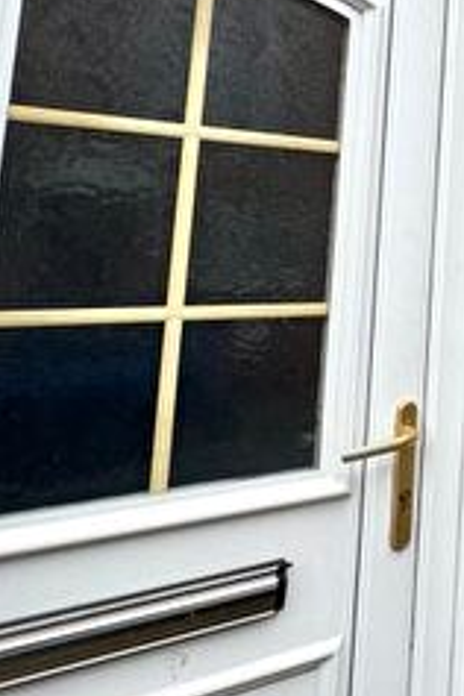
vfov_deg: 43.7
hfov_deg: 22.1
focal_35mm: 43
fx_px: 831
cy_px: 160
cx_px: 790
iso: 40
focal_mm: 2.22
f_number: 2.2
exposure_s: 1/291
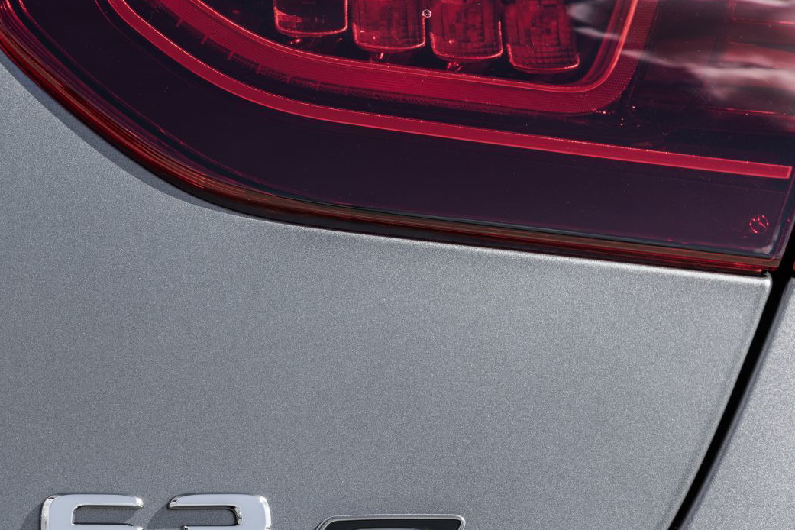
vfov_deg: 3.7
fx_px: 8148
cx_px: 101
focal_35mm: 369
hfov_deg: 5.6
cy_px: 386
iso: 100
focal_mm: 200
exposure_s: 1/100
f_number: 11
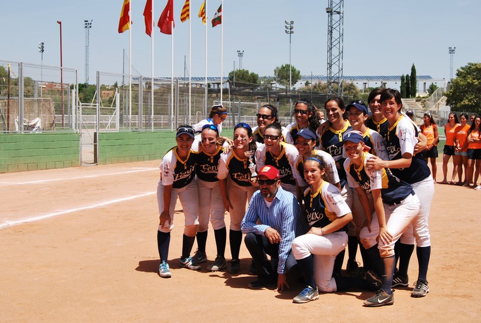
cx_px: 240
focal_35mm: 52
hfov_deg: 37.8
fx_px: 703
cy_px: 162
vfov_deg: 25.9
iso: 100
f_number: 8
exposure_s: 1/250
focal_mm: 35
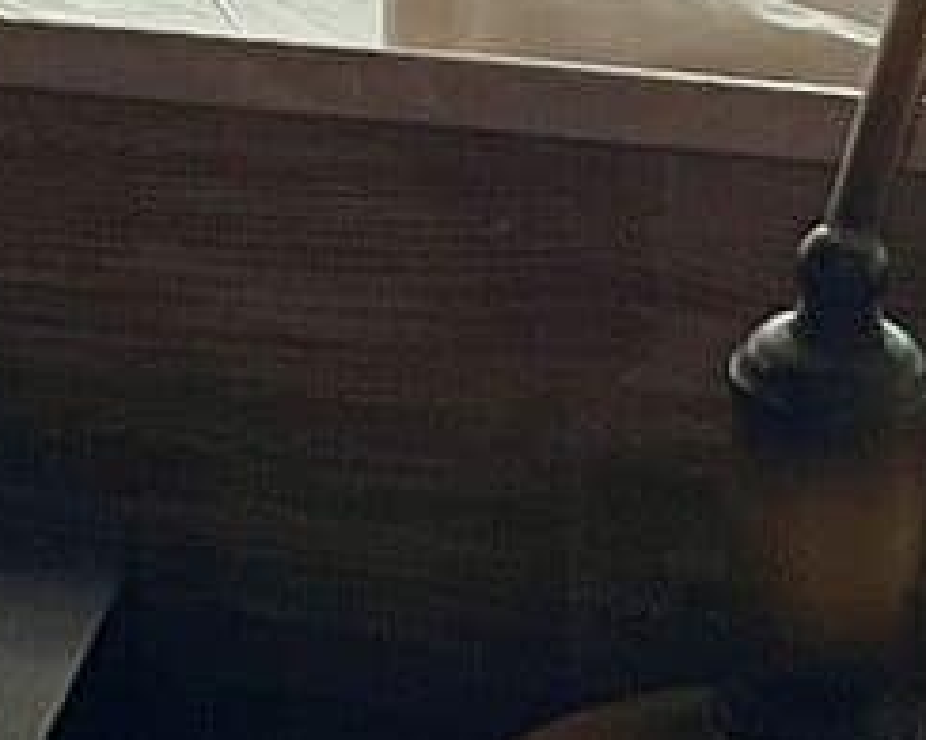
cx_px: 307
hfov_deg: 9.7
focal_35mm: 200
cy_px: -755
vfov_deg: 7.4
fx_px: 5479
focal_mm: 5.1
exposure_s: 1/60
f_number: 1.6
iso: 250
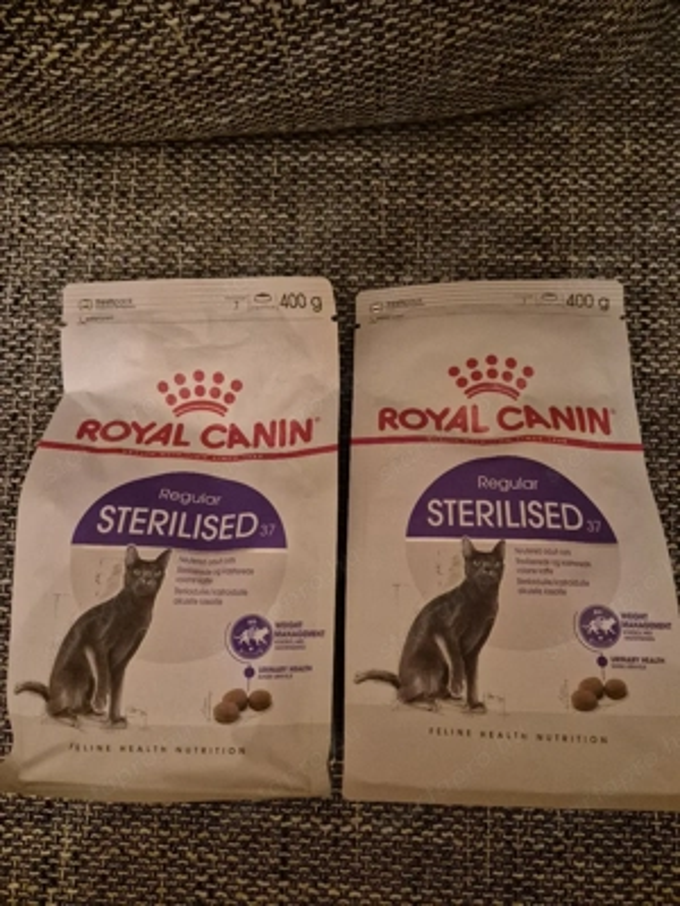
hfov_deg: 58.9
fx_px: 602
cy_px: 453
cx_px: 340
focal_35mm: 23
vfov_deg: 73.9
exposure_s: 1/100
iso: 2000
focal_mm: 5.4
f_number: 1.8
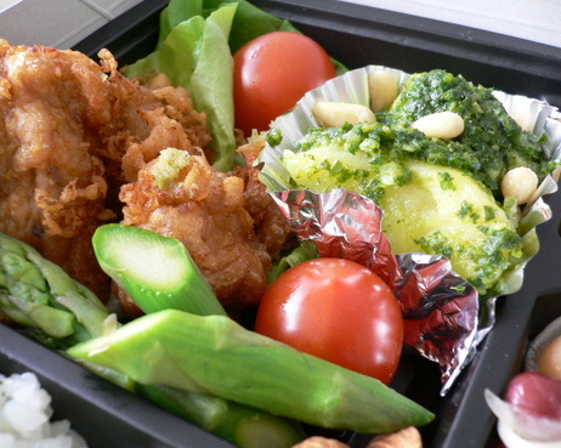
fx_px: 614
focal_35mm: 37
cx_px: 268
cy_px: 226
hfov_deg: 49.1
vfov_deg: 40.1
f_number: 2.8
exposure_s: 1/20
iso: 100
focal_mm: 5.8
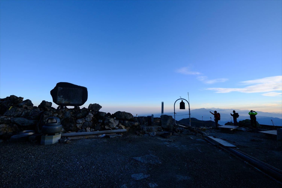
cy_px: 94
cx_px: 141
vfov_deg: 77.3
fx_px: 117
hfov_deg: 100.4
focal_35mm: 15
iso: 400
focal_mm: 10
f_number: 8
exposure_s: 1/250
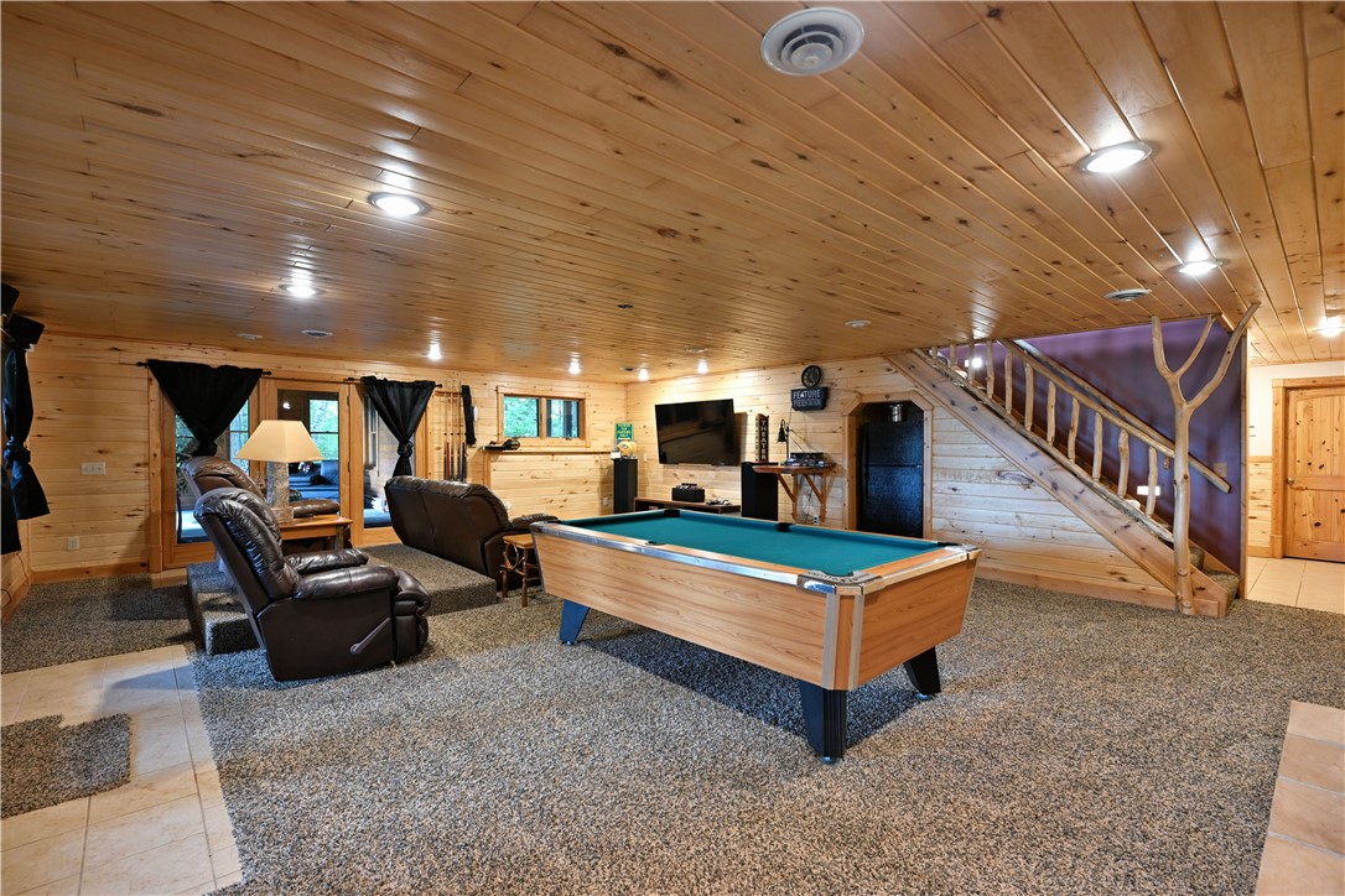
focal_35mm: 16
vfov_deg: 73.7
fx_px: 598
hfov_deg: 96.7
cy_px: 448
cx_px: 672
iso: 400
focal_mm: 16
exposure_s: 1/4
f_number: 5.6
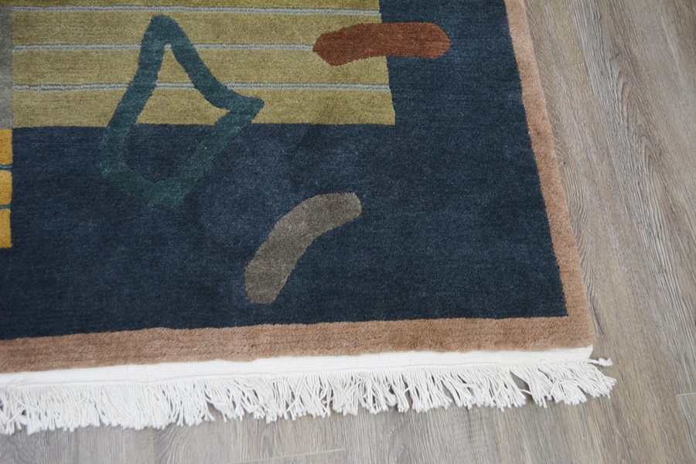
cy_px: 232
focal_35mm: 48
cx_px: 348
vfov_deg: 28.1
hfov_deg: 41.1
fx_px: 928
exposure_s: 1/50
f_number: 4.8
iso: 800
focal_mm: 32
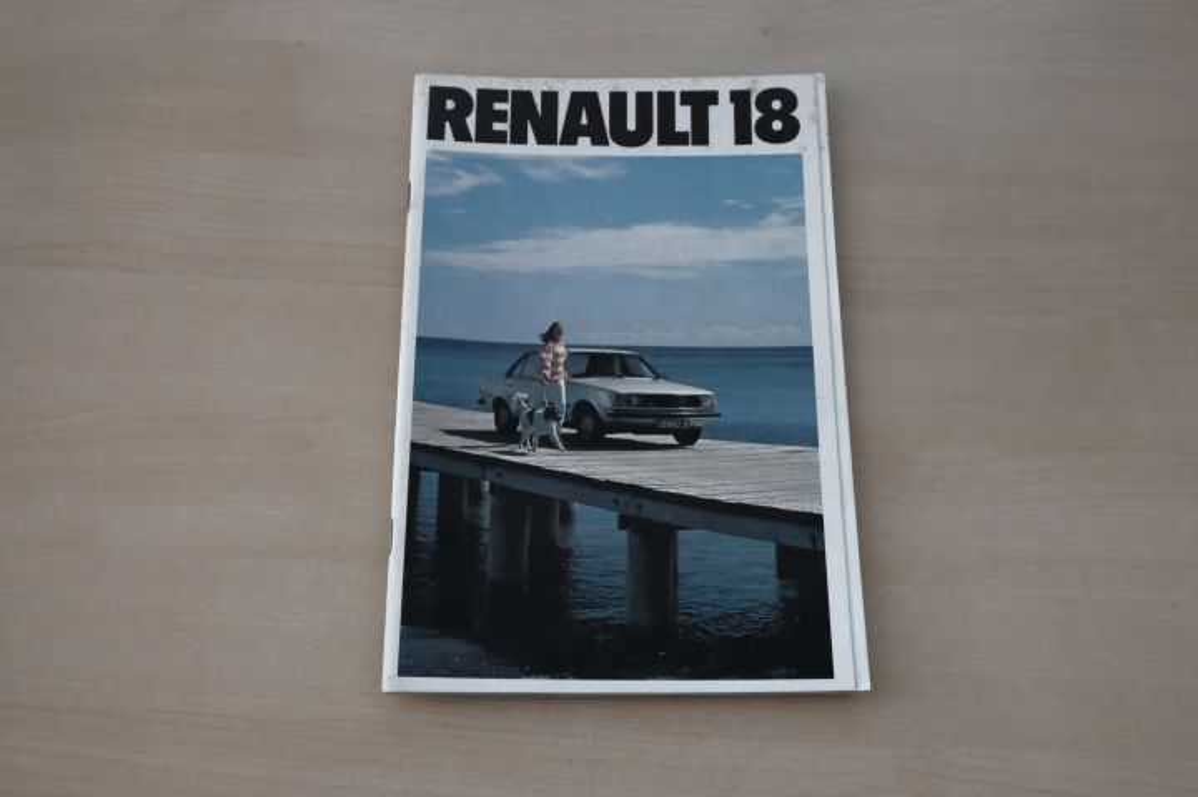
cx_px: 599
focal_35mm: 45
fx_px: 1496
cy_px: 398
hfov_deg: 43.6
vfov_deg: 29.8
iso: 6400
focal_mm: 30.2
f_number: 9
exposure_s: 1/25
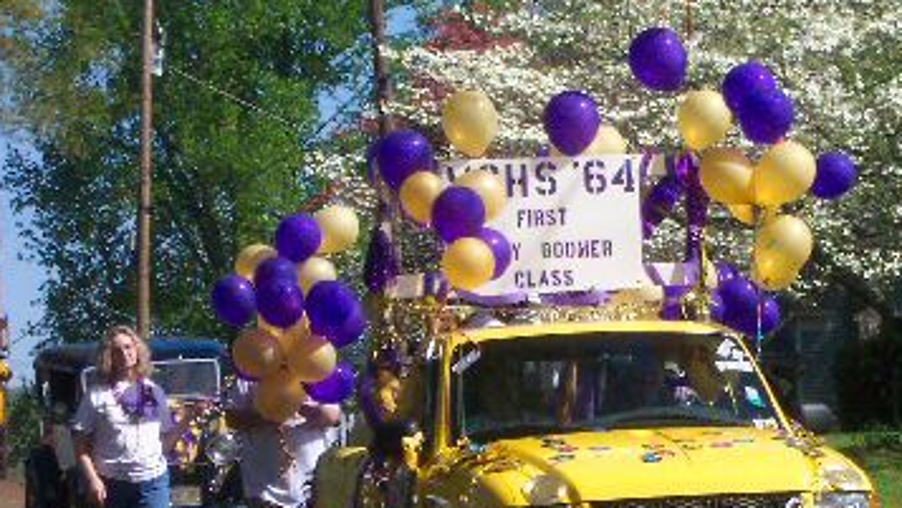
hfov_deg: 11.6
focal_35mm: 185
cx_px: 611
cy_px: 281
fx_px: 4426
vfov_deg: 6.6
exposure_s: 1/90
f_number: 13
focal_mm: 21.2
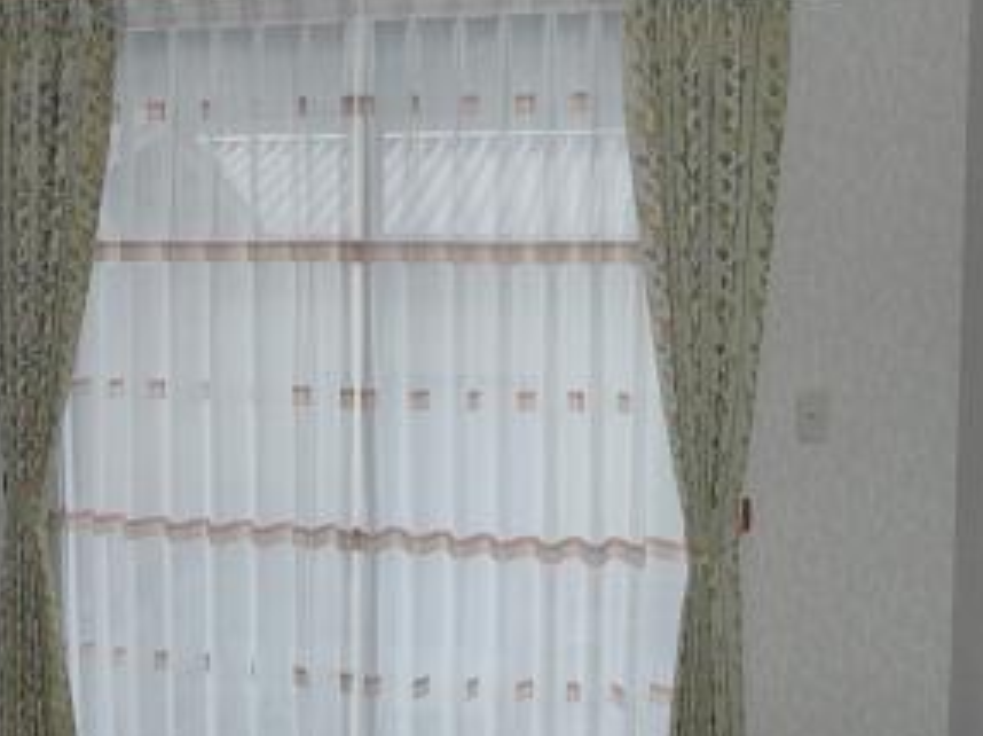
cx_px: 347
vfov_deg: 30.8
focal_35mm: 47
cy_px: 330
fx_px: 1334
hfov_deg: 40.1
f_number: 3.3
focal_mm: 4.6
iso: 200
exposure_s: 1/30
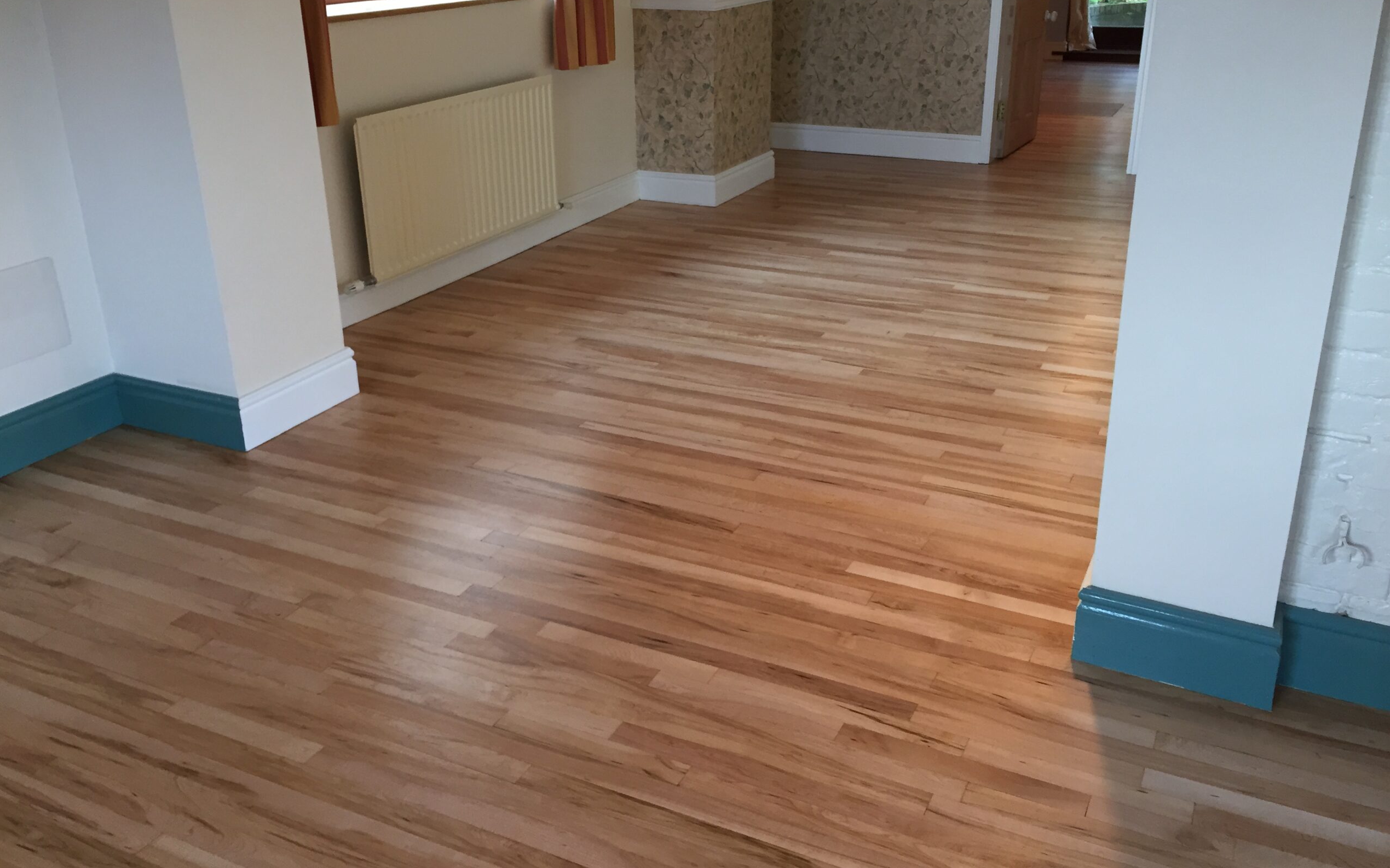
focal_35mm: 31
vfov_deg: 40.5
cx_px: 690
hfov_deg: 61.2
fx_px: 1174
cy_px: 387
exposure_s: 1/30
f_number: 2.2
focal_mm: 4.15
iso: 80
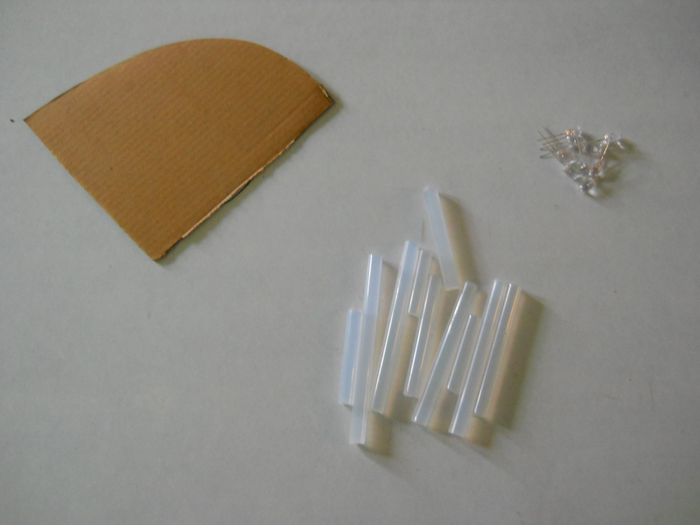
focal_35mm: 41
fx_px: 829
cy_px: 262
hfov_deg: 45.8
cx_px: 350
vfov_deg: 35.1
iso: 400
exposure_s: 1/20
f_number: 3.1
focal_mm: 6.72
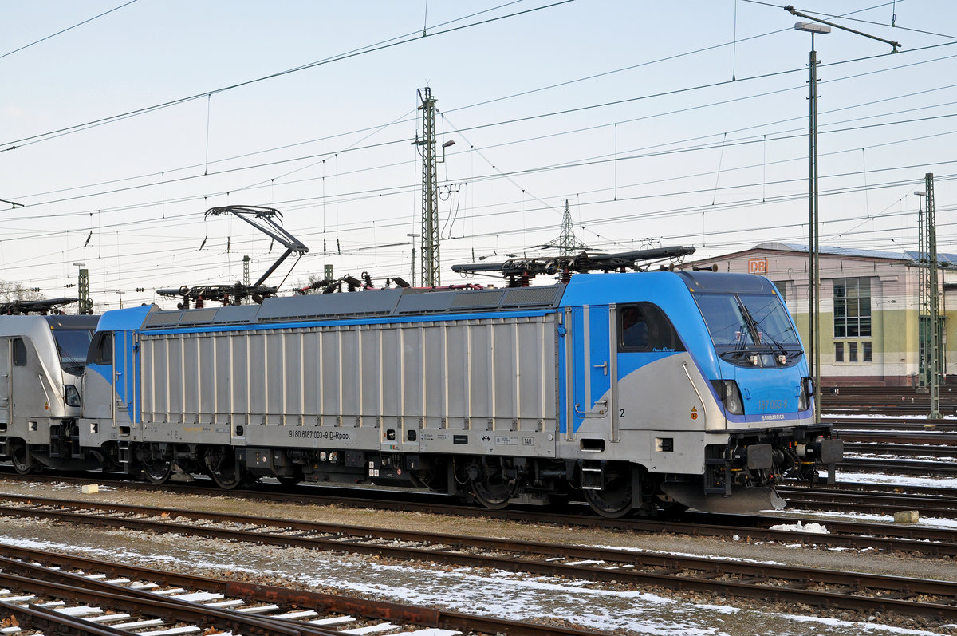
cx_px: 478
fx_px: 1593
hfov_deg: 33.4
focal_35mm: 60
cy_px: 318
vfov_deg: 22.6
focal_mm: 40
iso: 250
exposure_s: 1/250
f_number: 8
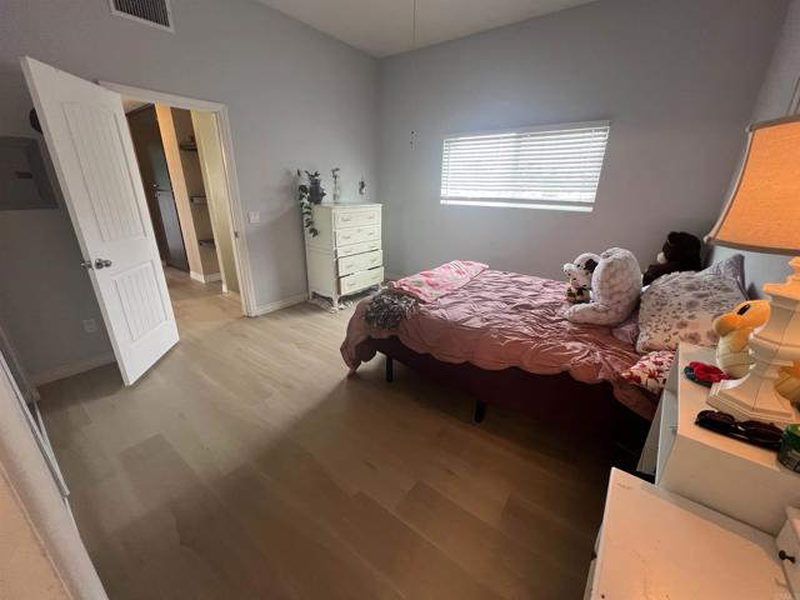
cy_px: 300
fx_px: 300
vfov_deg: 89.9
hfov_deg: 106.2
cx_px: 400
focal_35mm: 13
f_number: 1.8
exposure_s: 1/60
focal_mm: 1.57
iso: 200
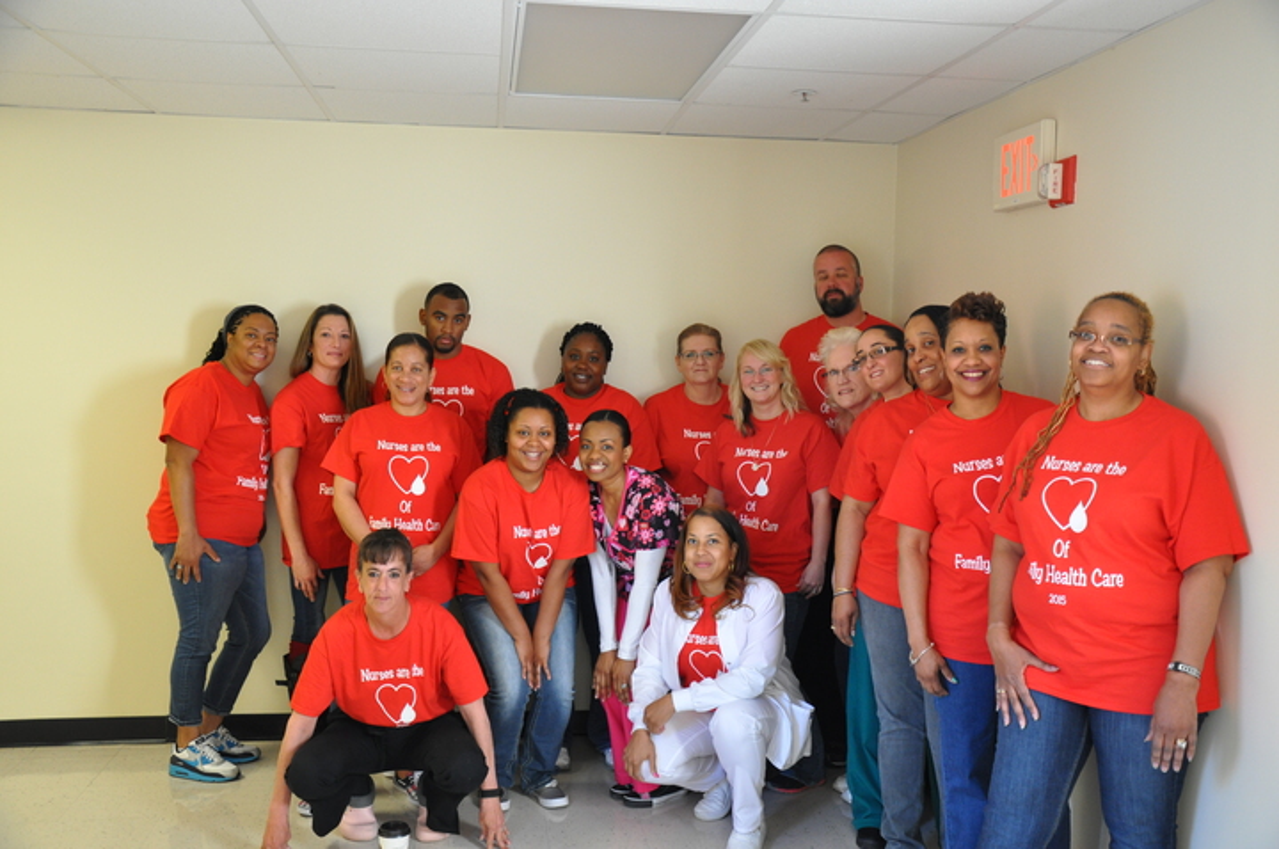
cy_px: 424
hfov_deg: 53.2
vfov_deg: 36.8
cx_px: 640
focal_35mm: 36
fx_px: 1277
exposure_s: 1/50
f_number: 3.8
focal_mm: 24
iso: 800
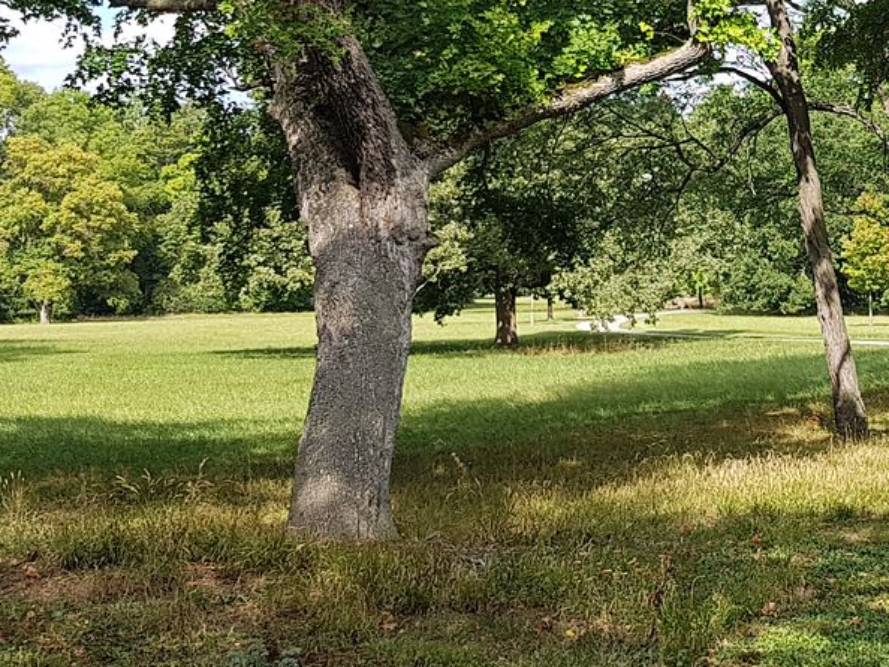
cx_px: 926
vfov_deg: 20.6
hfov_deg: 26.1
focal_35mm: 70
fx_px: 1798
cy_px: 61
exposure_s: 1/1040
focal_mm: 4.2
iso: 50
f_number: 1.7
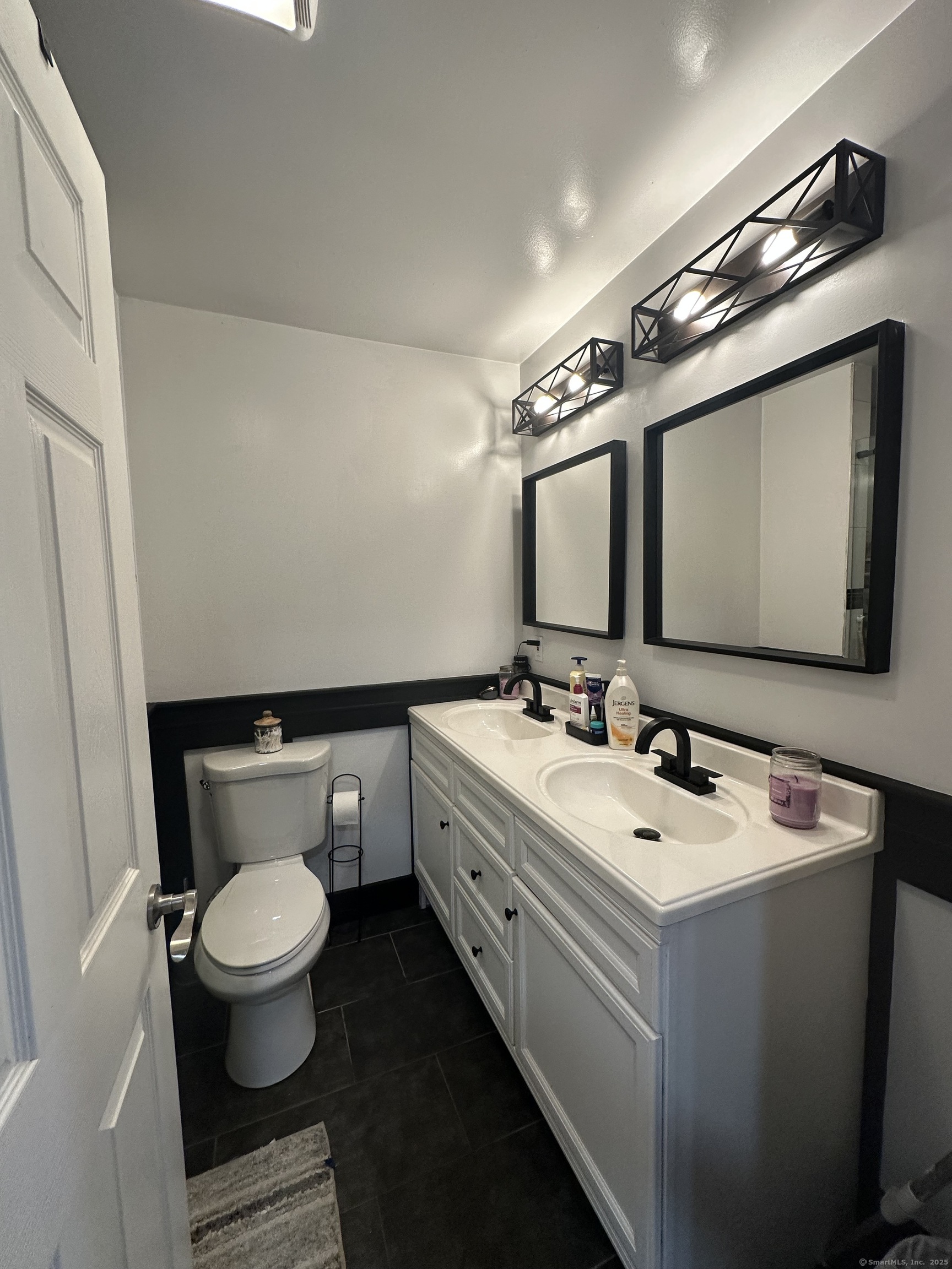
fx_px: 513
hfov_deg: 85.7
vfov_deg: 102.1
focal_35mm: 14
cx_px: 476
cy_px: 634
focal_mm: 2.22
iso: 160
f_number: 2.2
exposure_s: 1/120
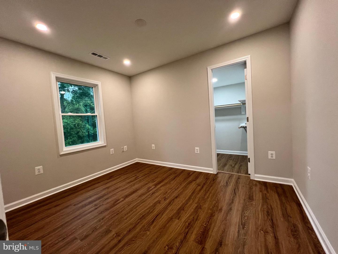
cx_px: 169
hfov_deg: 106.2
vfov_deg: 89.9
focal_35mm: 13
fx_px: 127
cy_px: 127
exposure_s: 1/120
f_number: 1.8
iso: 200
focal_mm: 1.57
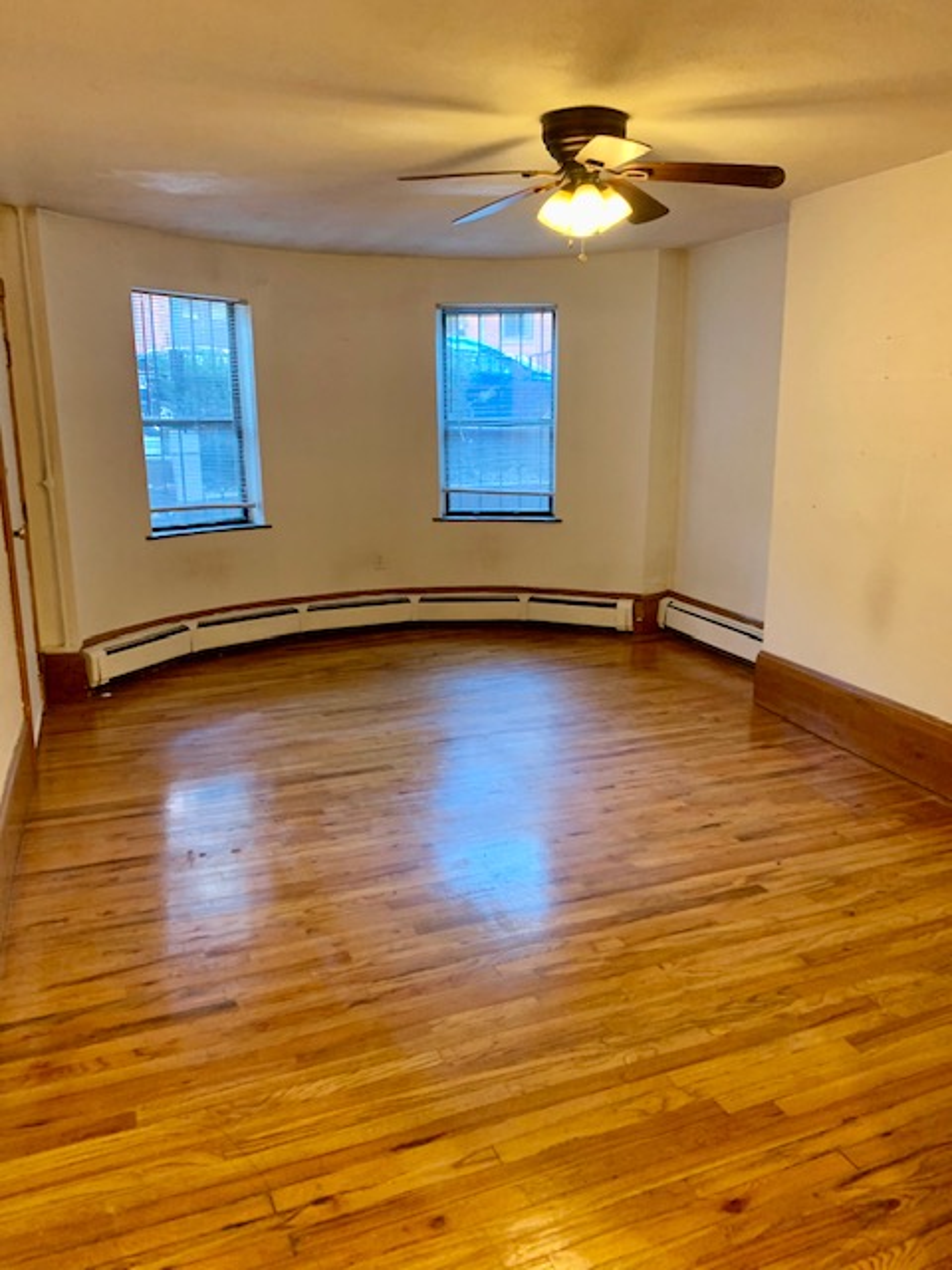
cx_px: 476
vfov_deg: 67.3
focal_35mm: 26
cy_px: 635
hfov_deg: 53.1
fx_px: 953
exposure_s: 1/30
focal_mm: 4.25
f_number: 1.8
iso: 400
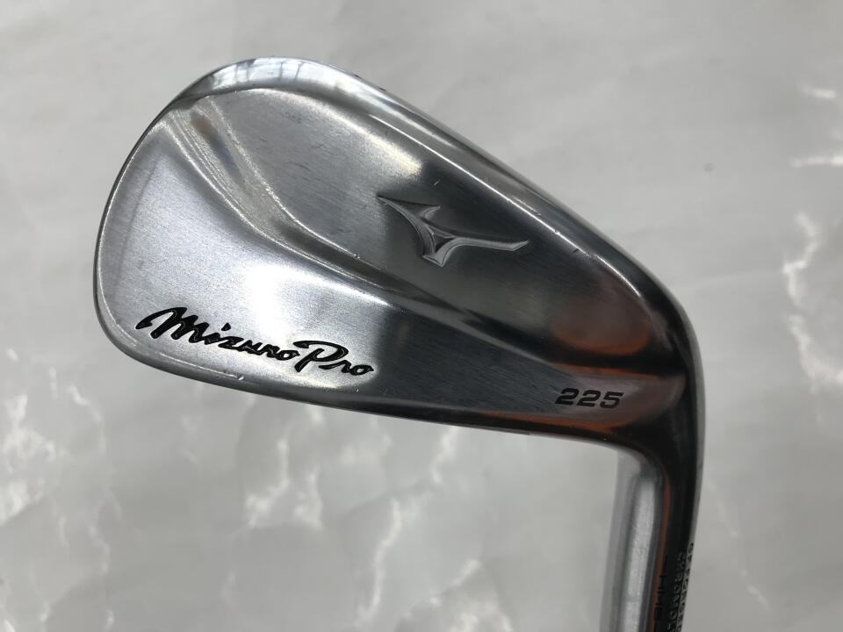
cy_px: 316
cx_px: 422
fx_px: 682
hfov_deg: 63.4
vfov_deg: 49.7
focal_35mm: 28
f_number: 1.8
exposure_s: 1/120
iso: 25
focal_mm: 3.99
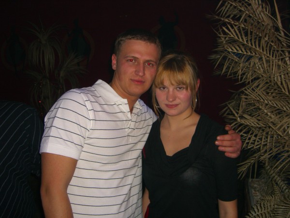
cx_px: 145
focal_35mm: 38
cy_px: 109
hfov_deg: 49.0
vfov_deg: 37.7
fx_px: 318
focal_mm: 7.9
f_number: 2.8
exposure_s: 1/60
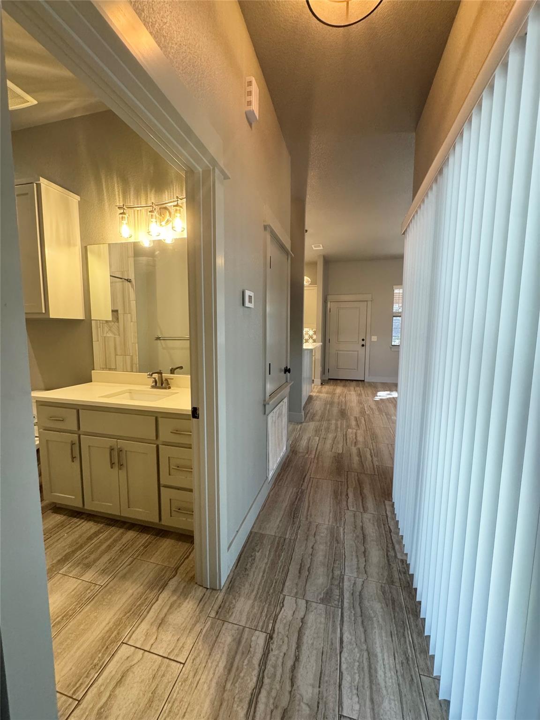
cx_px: 270
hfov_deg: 85.7
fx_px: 291
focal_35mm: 14
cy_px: 360
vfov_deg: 102.1
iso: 400
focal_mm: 2.22
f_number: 2.2
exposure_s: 1/60
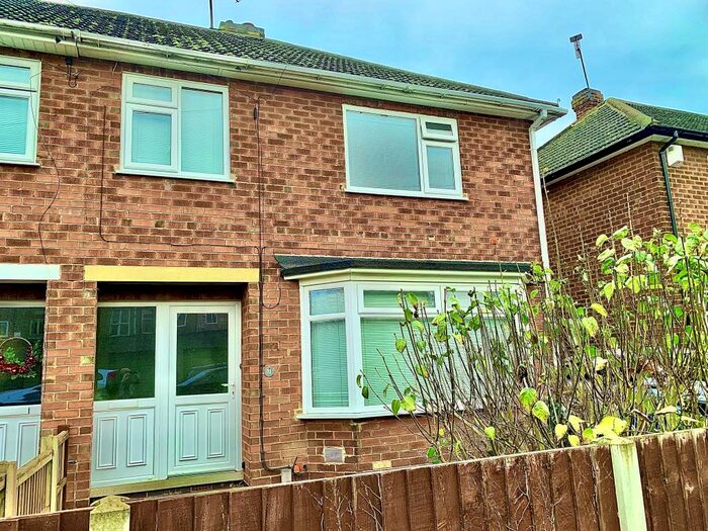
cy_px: 266
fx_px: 532
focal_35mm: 26
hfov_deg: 67.3
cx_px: 354
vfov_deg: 53.1
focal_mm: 4.25
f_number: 1.8
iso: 100
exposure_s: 1/61
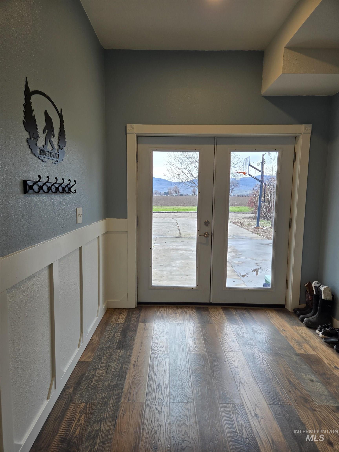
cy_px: 226
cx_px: 170
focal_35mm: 23
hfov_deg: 58.9
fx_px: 300
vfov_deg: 73.9
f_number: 1.8
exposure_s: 1/126
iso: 25
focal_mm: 5.4
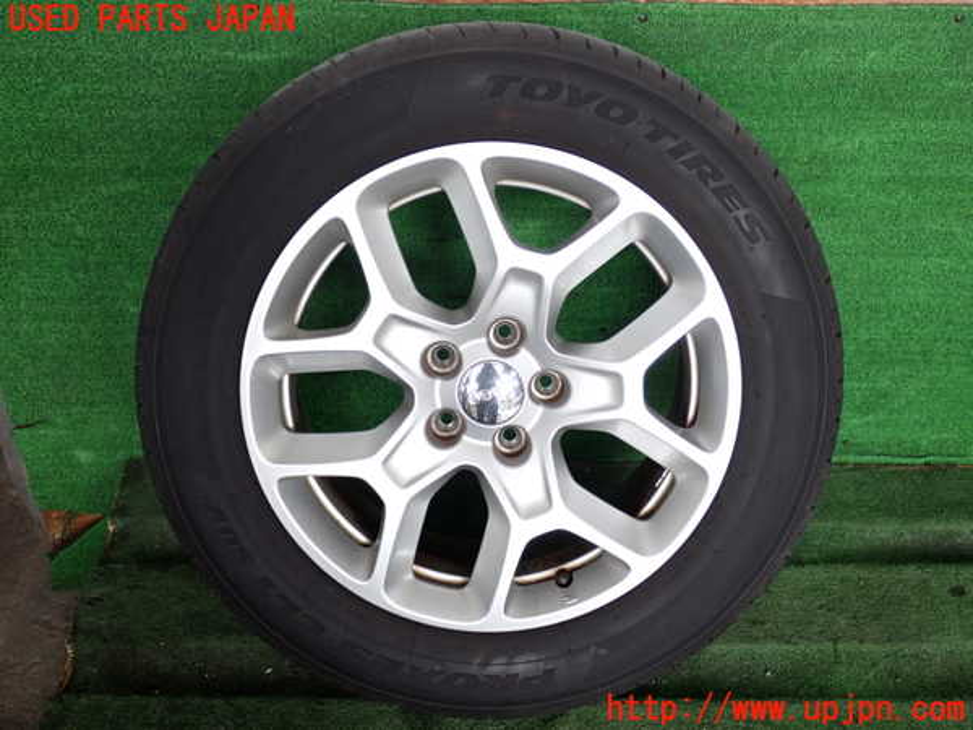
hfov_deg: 45.8
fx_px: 1152
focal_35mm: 41
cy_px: 365
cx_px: 486
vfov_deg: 35.1
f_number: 2.8
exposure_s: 1/125
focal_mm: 7.31
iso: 200
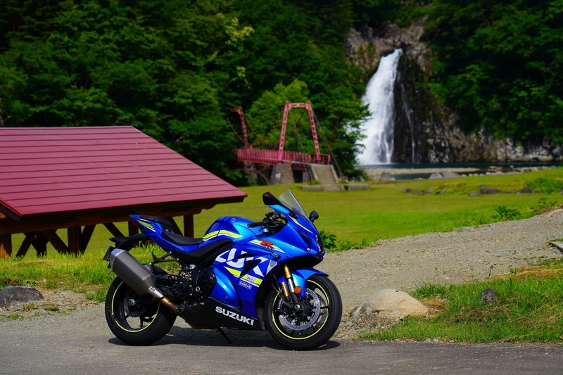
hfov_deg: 19.5
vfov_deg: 13.0
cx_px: 282
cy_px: 188
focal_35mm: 105
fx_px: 1642
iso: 100
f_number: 5.6
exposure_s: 1/640
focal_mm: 105
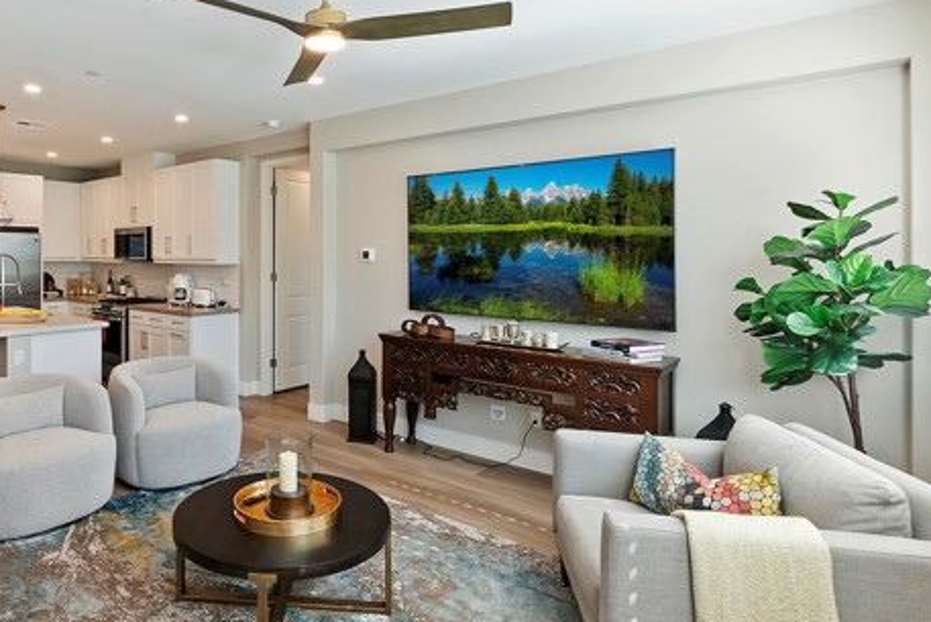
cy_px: 244
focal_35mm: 21
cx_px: 306
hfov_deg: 78.4
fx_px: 543
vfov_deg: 59.0
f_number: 10
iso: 400
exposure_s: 1/30
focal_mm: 10
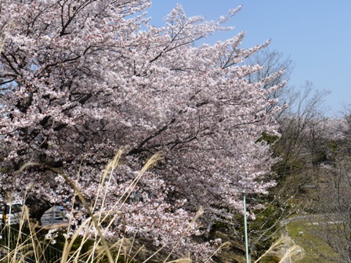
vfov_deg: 21.6
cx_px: 176
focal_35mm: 68
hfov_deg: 28.6
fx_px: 690
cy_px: 132
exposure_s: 1/320
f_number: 9
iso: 100
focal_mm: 34
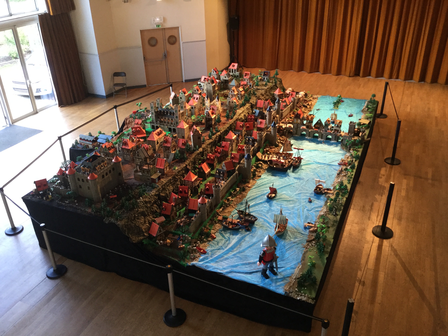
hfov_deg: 58.4
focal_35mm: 31
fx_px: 401
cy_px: 168
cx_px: 224
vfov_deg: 45.4
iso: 100
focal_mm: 3.3
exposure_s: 1/33
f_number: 2.4
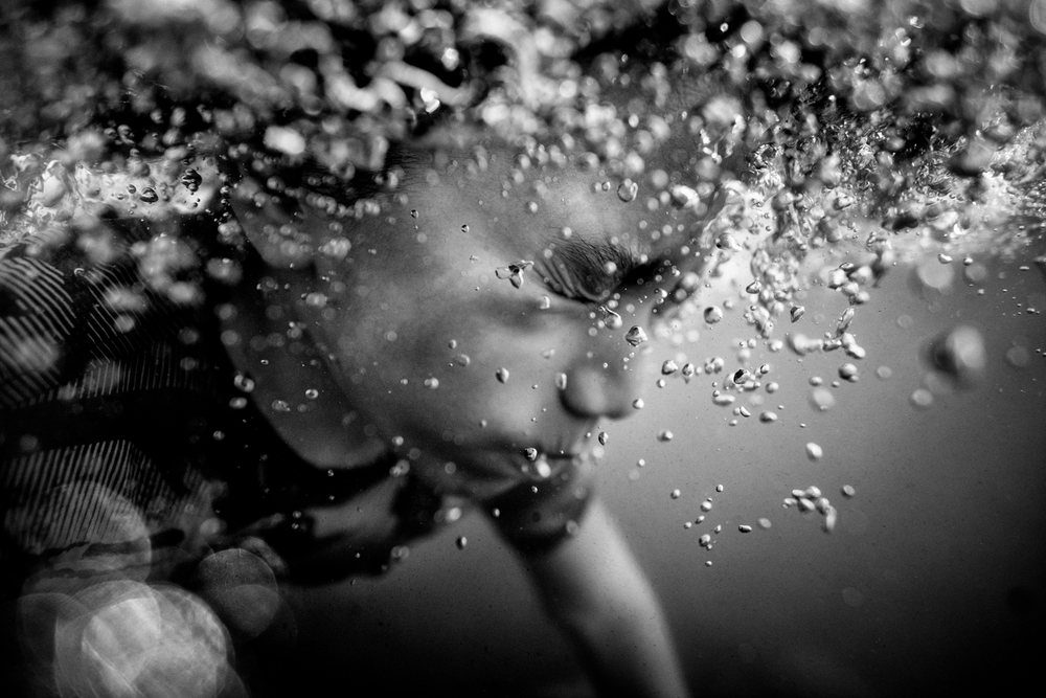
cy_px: 349
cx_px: 523
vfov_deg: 61.9
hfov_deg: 84.0
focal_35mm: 20
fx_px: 581
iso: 280
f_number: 2.5
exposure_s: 1/3200
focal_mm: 20
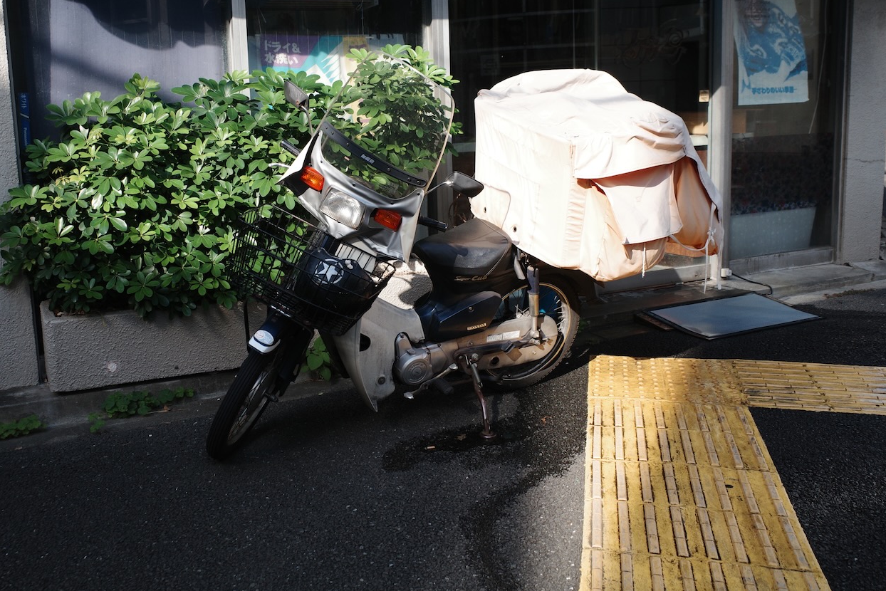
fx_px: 886
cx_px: 363
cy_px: 228
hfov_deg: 52.8
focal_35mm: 36
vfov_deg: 36.7
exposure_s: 1/320
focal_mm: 18.3
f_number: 5
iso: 200
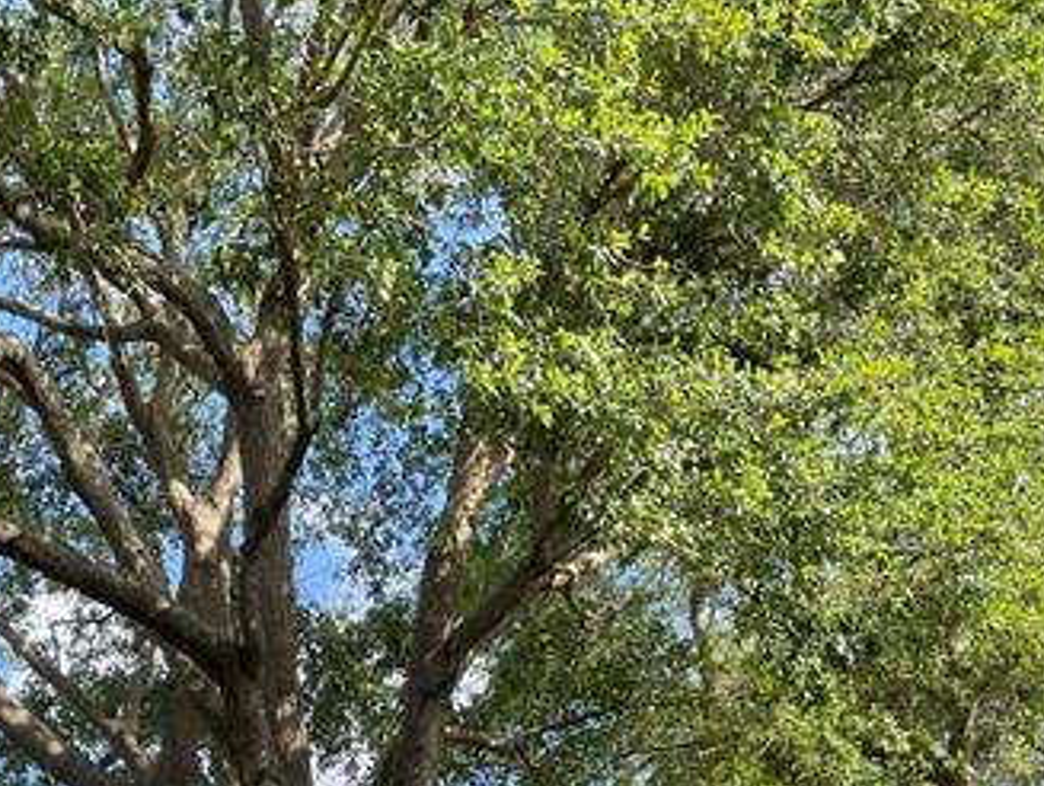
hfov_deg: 31.4
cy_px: 1121
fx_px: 1842
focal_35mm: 61
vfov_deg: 21.0
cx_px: 364
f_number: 1.6
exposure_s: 1/955
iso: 32
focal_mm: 4.2
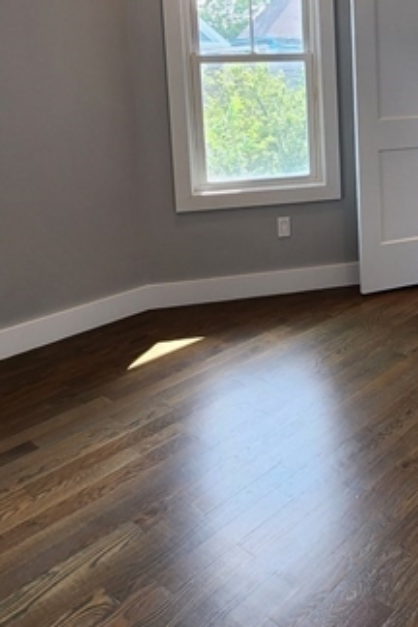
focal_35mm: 32
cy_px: 128
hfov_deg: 37.2
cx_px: 410
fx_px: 557
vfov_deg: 54.8
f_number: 2.2
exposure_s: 1/60
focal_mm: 2.2
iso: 50
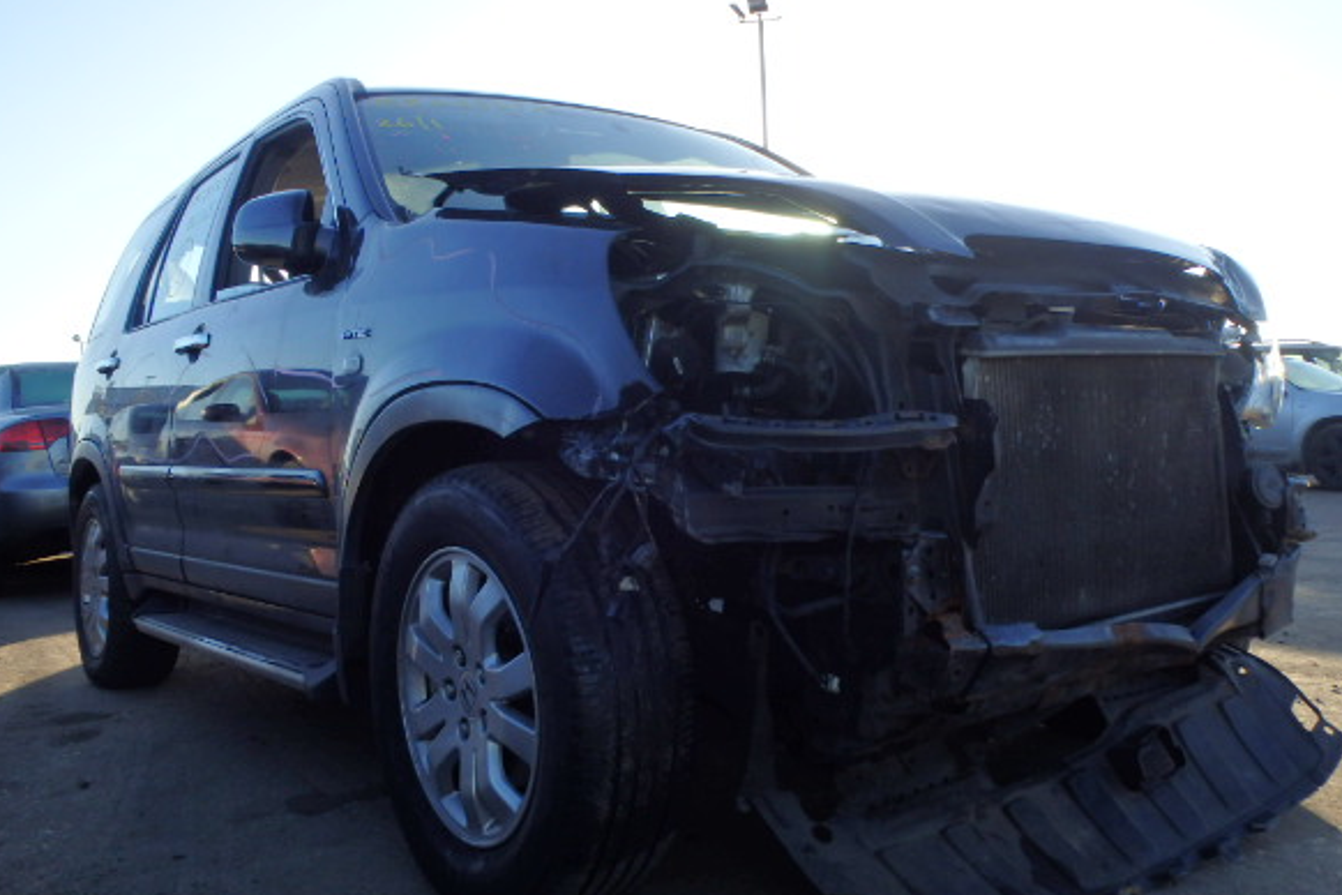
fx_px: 1193
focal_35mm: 32
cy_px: 413
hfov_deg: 58.7
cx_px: 689
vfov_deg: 41.1
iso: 125
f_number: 3.9
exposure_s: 1/400
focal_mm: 5
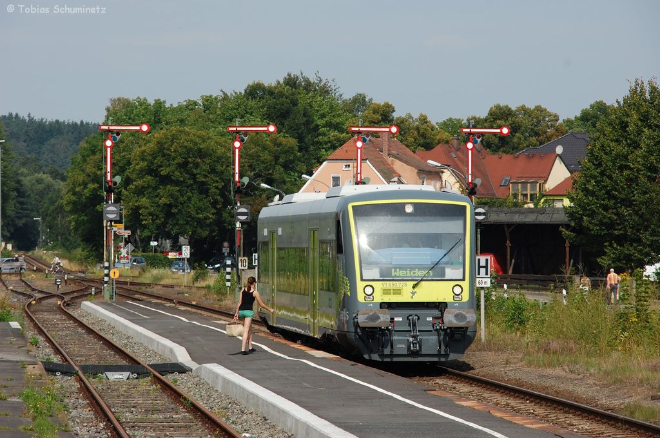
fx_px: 3708
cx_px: 330
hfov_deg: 10.2
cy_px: 219
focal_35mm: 202
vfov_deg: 6.8
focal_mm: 135
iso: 200
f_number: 9
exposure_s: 1/500
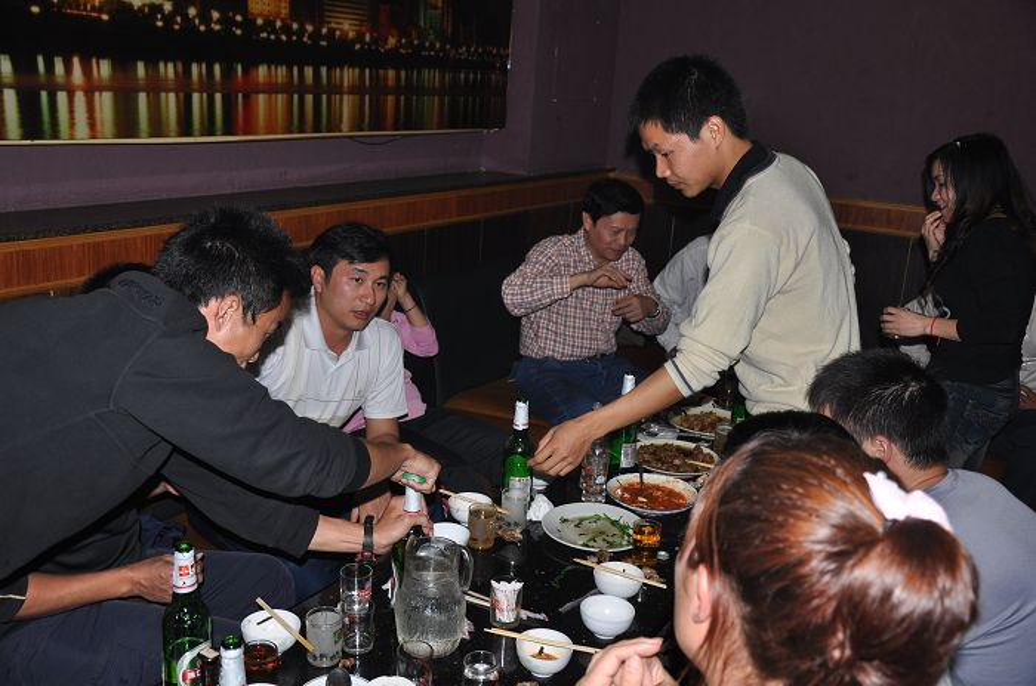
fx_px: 1034
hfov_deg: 53.2
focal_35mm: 36
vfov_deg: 36.7
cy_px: 343
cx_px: 518
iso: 320
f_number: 3.8
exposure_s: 1/60
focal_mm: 24
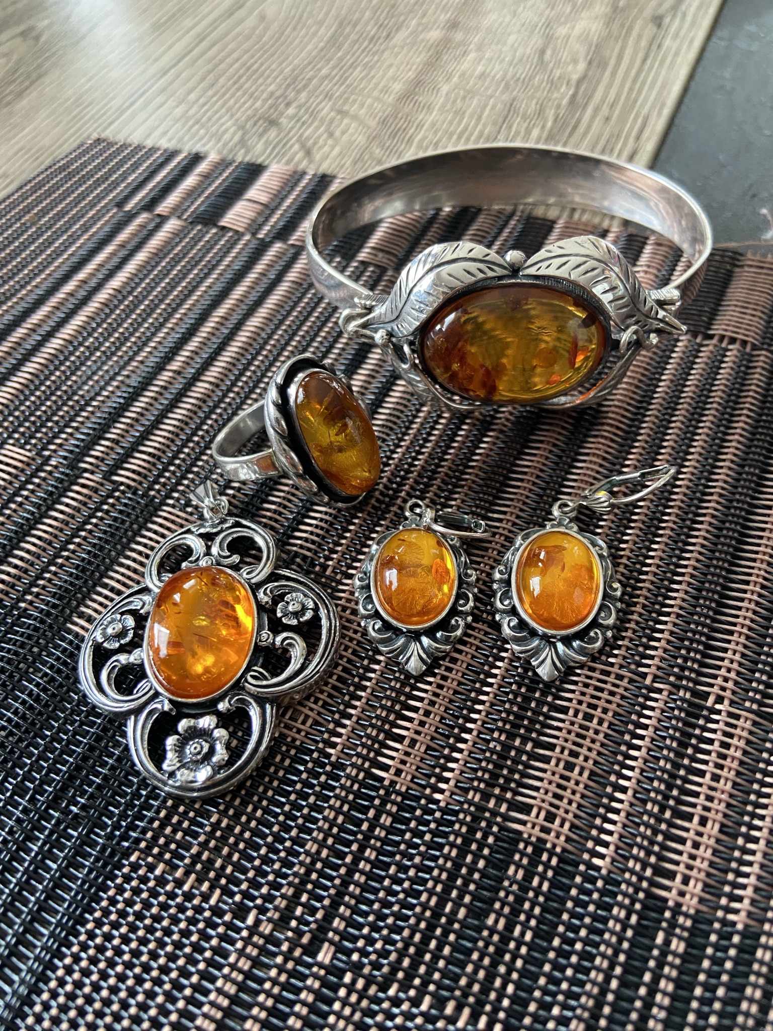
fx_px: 774
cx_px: 386
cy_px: 516
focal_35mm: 26
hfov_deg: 53.1
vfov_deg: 67.3
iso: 250
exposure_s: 1/60
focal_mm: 4.25
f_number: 1.8
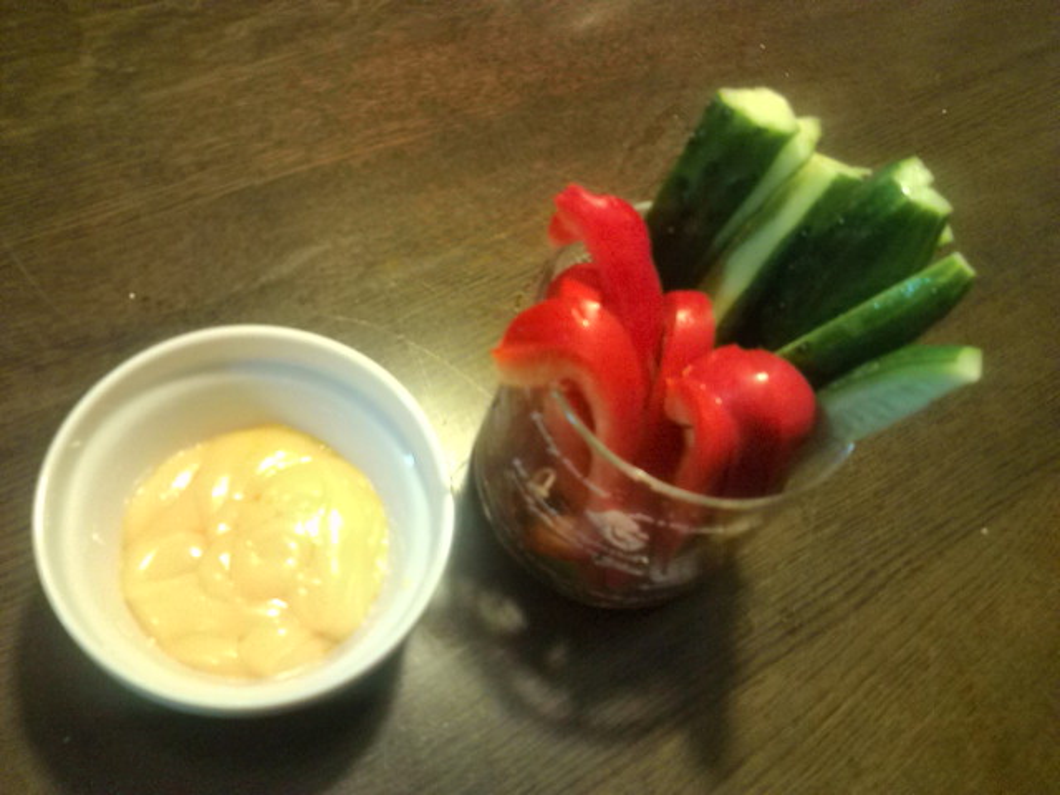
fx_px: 980
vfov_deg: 44.2
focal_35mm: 32
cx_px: 530
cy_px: 398
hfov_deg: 56.8
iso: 102
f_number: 2.8
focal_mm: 3.3
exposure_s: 1/4.63
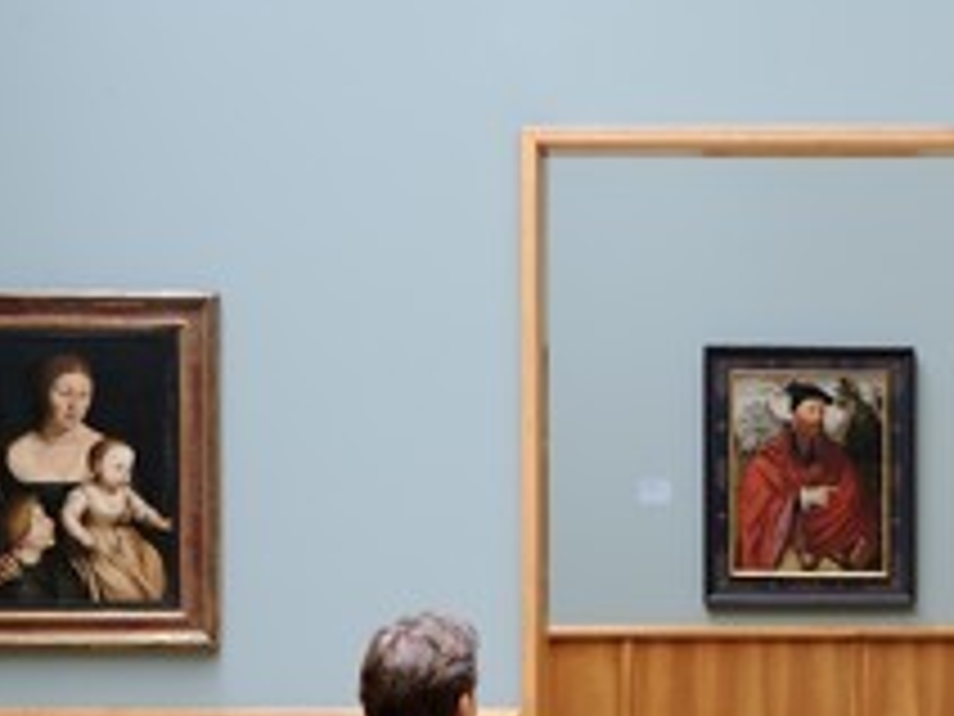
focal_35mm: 118
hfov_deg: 16.5
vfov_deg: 12.5
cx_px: 783
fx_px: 3252
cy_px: 572
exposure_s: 1/1.25
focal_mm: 62
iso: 200
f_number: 10
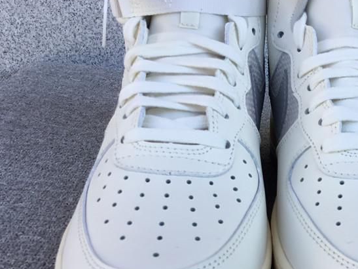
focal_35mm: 51
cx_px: 283
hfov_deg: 36.3
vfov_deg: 28.1
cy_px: 202
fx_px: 527
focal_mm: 3.3
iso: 25
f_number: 2.4
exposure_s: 1/270
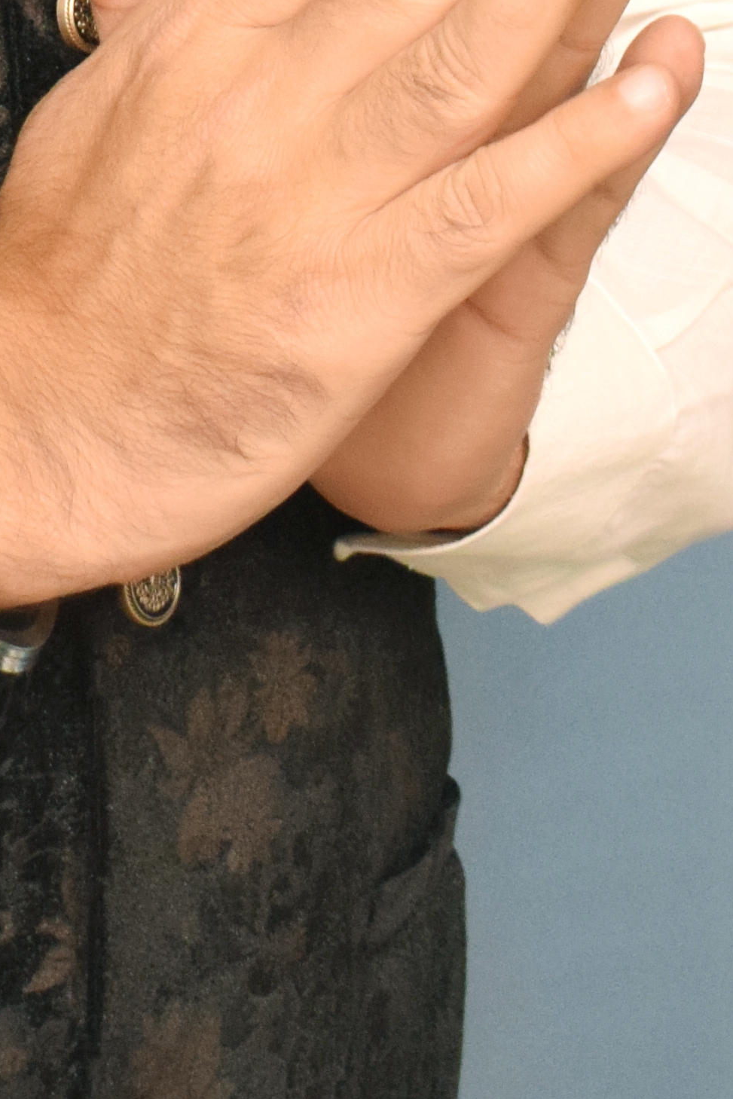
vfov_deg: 8.9
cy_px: -803
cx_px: -355
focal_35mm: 222
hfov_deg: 6.1
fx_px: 6778
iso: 1600
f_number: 6.3
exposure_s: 1/125
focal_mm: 36
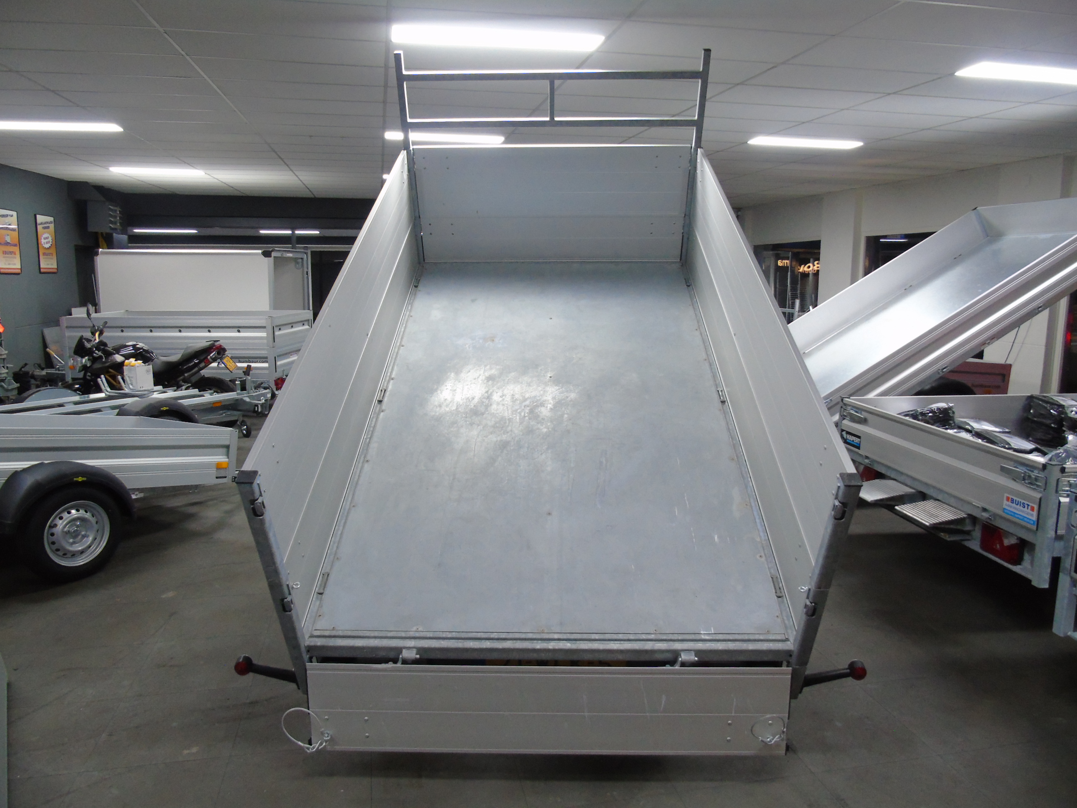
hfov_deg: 69.4
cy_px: 404
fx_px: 778
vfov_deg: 54.9
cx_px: 538
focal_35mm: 25
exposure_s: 1/15
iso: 400
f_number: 3.4
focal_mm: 4.4
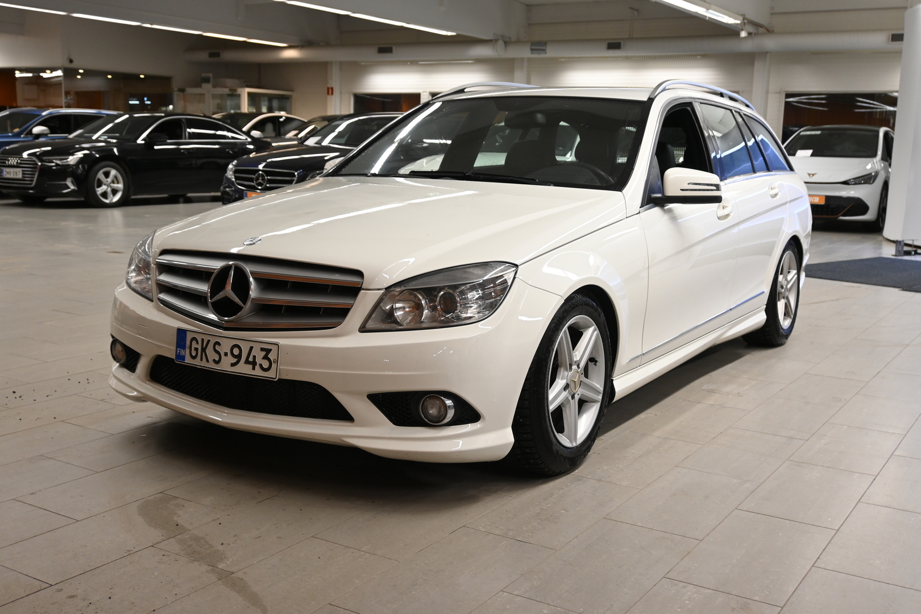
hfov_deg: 51.3
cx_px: 460
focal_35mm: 38
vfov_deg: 35.5
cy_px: 307
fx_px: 959
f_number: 4.2
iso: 400
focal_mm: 25
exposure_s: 1/40
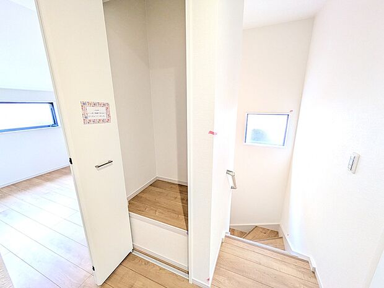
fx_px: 155
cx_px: 192
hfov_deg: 102.1
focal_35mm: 14
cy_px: 144
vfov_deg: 85.7
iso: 79
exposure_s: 1/50
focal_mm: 1.83
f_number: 2.2
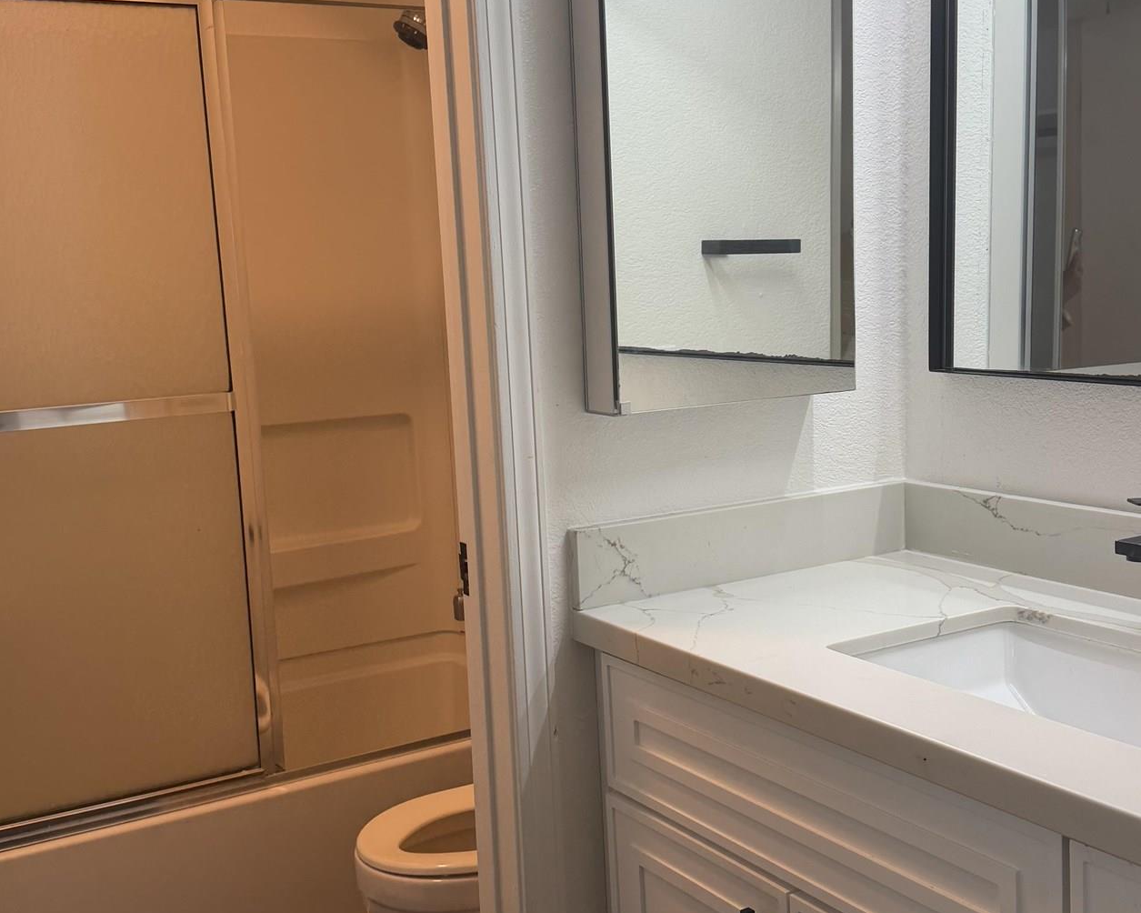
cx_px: 639
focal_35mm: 43
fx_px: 1452
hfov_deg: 42.8
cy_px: 475
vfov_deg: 34.9
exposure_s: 1/120
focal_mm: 6.76
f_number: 1.78
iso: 100
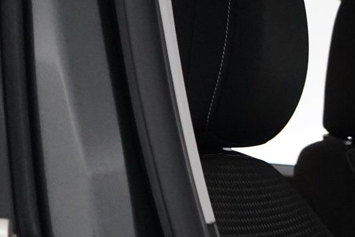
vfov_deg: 10.0
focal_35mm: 132
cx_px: 760
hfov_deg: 13.0
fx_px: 1302
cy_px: 379
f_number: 3.5
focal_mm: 28
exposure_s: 1/160
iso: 6400
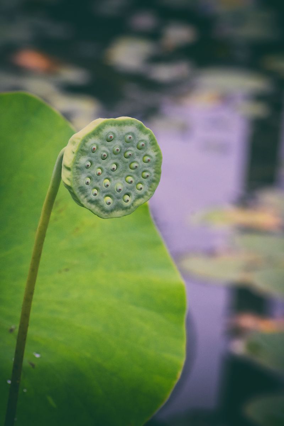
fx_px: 2662
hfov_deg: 6.1
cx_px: 142
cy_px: 213
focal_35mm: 225
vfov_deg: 9.1
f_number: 10
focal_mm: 150
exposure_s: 1/320
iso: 1250
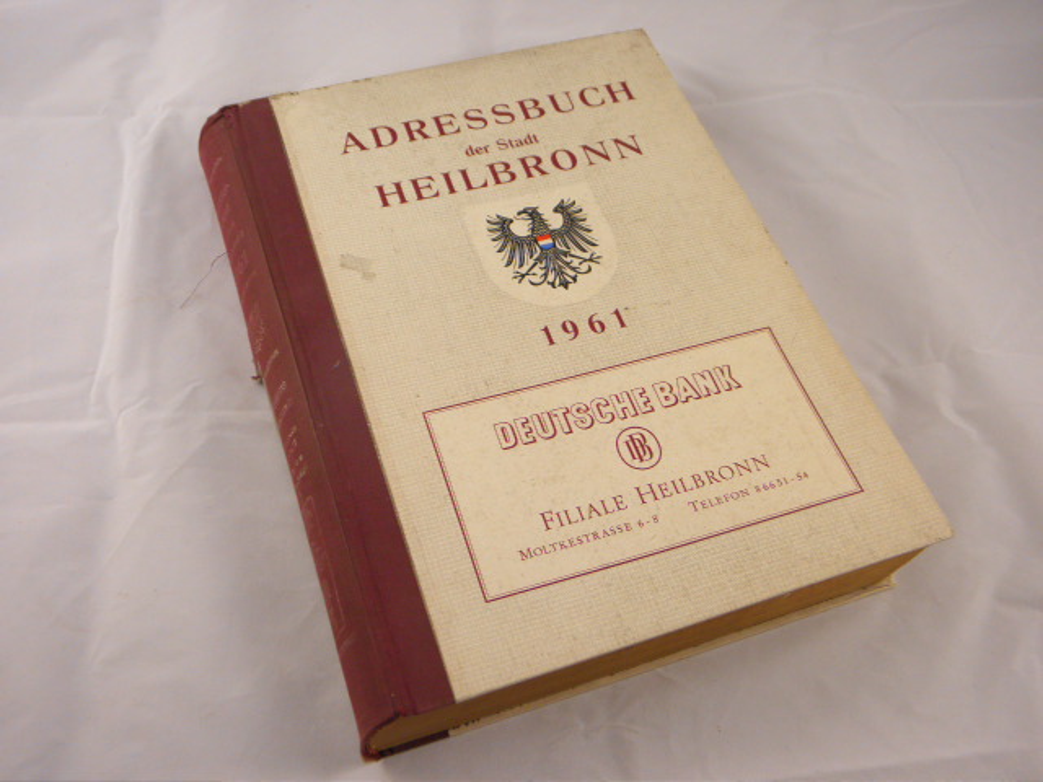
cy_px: 391
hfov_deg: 51.4
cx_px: 522
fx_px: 1085
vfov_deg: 39.7
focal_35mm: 36
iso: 100
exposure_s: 1/60
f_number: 3.7
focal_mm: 6.4
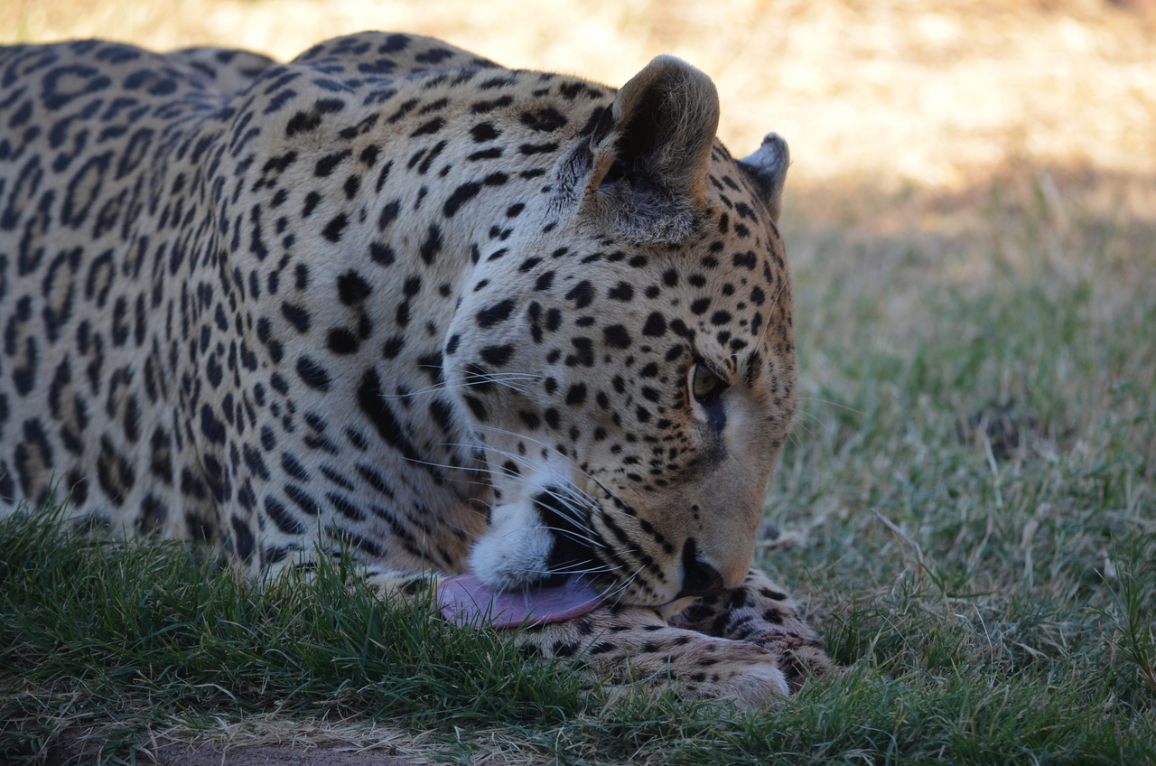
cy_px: 383
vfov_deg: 4.7
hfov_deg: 7.1
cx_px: 578
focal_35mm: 292
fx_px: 9374
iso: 400
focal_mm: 195
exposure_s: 1/320
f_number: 5
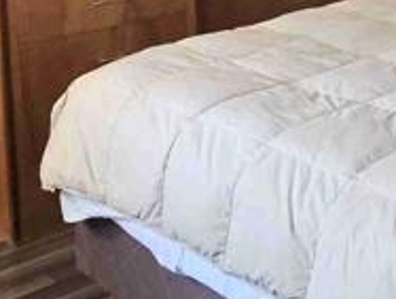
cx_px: 457
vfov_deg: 19.3
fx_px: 814
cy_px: -87
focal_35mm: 71
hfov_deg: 25.0
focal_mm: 2.2
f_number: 2.2
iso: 400
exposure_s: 1/60
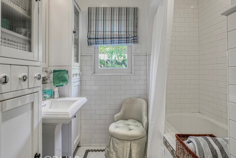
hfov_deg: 90.0
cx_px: 117
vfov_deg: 67.3
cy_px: 72
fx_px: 118
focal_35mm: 18
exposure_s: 1/40
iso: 640
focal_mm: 10
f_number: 4
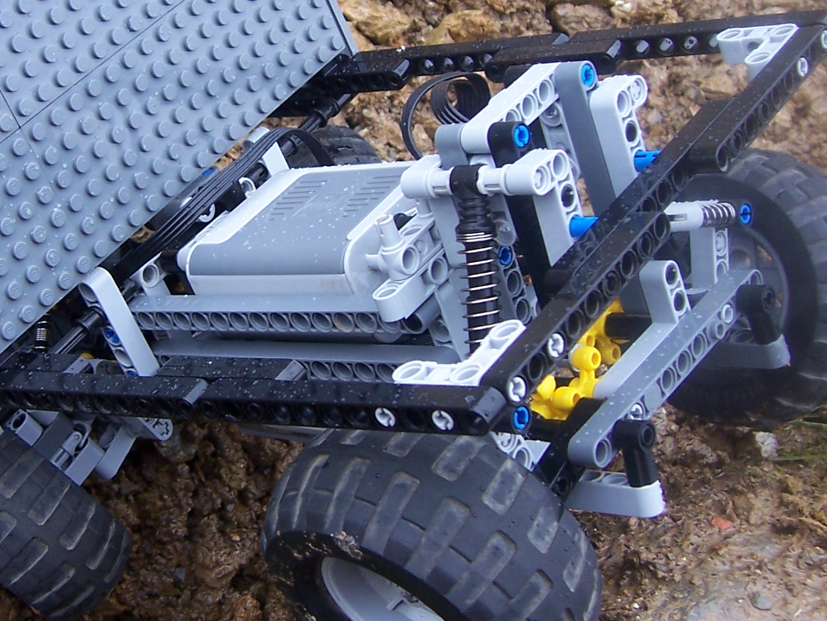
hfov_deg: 28.6
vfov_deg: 21.9
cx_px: 233
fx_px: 1601
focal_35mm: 67
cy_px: 220
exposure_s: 1/45
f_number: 3
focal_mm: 6
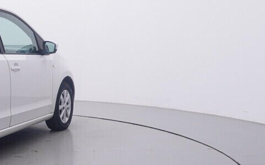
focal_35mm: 69
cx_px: -48
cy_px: 87
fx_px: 495
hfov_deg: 26.8
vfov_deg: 19.0
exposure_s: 1/80
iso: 200
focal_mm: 15
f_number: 5
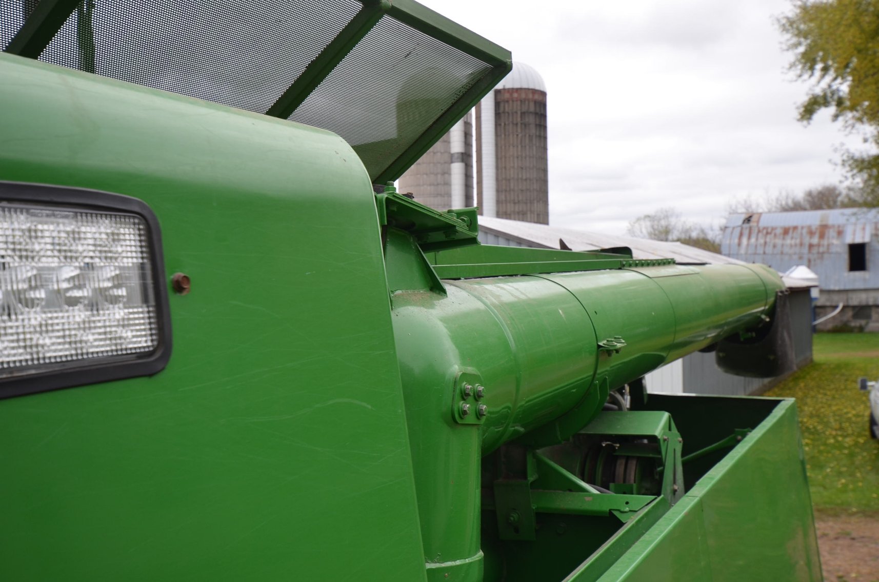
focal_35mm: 36
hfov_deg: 53.2
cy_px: 291
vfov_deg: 36.7
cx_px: 440
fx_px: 877
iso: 200
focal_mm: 24
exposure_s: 1/160
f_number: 6.3
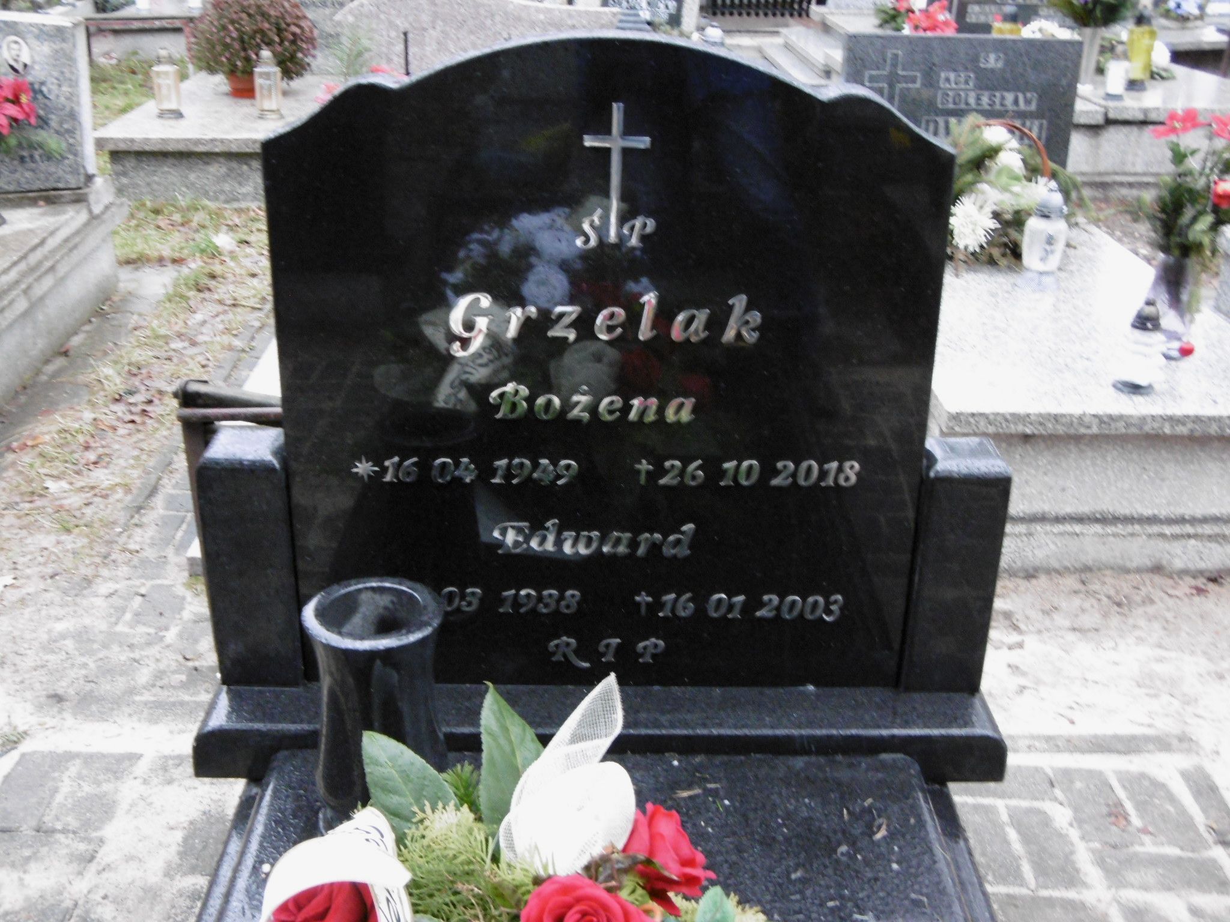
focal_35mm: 43
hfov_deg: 43.9
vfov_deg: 33.6
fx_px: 1528
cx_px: 615
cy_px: 461
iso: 400
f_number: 3.8
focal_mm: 7.7
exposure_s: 1/25
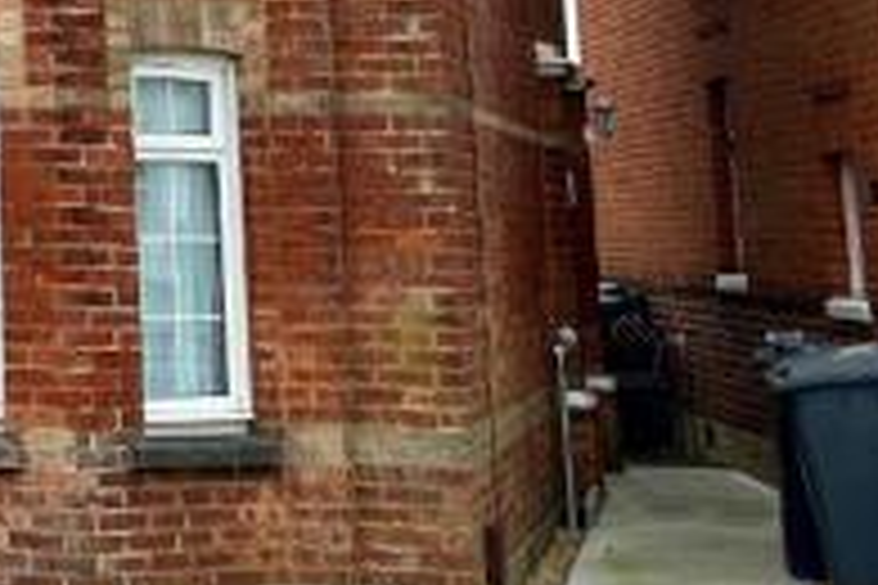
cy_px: -182
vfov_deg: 16.0
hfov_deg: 22.1
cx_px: -304
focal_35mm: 81
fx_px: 1975
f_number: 1.5
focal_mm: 5.7
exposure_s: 1/1431
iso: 50
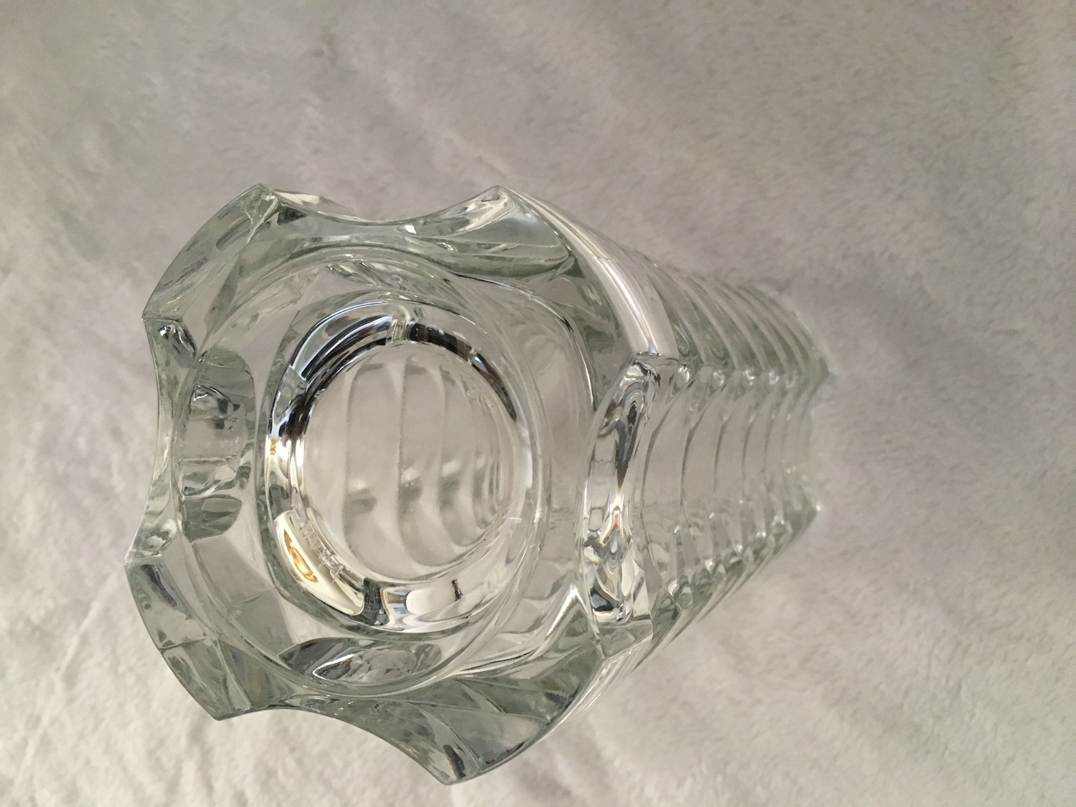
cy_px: 404
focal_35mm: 29
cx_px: 538
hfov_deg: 61.7
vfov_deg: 48.2
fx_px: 901
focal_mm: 4.15
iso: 250
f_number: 2.2
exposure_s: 1/33
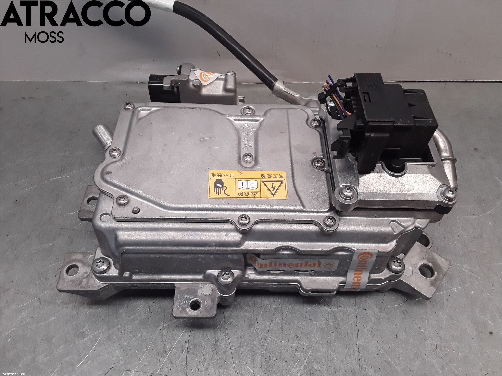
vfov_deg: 49.7
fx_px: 406
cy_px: 188
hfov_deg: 63.4
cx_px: 251
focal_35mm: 28
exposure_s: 1/201
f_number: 1.9
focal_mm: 2.91
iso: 100
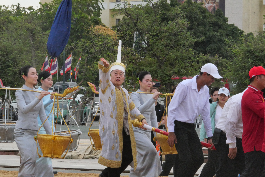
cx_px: 132
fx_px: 1554
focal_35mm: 211
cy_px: 88
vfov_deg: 6.5
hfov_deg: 9.7
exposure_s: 1/500
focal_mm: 102
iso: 4000
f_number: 22
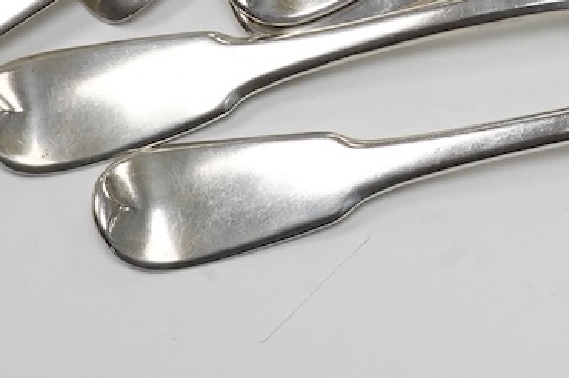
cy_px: -151
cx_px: 673
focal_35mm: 137
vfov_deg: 9.8
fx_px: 2163
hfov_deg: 14.5
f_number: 20
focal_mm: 30
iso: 2500
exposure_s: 1/125
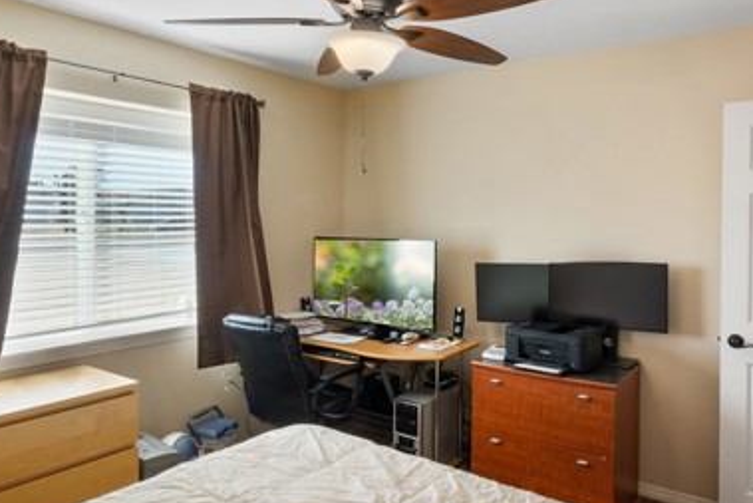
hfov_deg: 67.4
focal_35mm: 27
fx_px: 565
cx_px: 383
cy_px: 218
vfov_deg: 47.8
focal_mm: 16
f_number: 22
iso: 100
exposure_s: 2
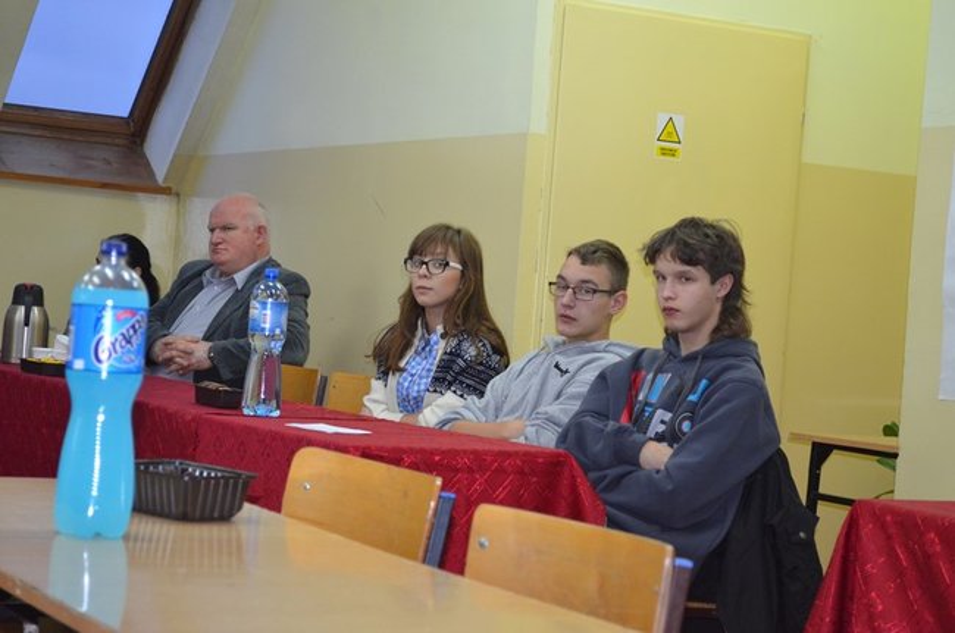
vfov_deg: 16.5
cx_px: 478
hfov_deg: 24.7
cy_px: 316
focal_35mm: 82
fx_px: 2185
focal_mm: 55
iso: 2000
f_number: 5.6
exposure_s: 1/60
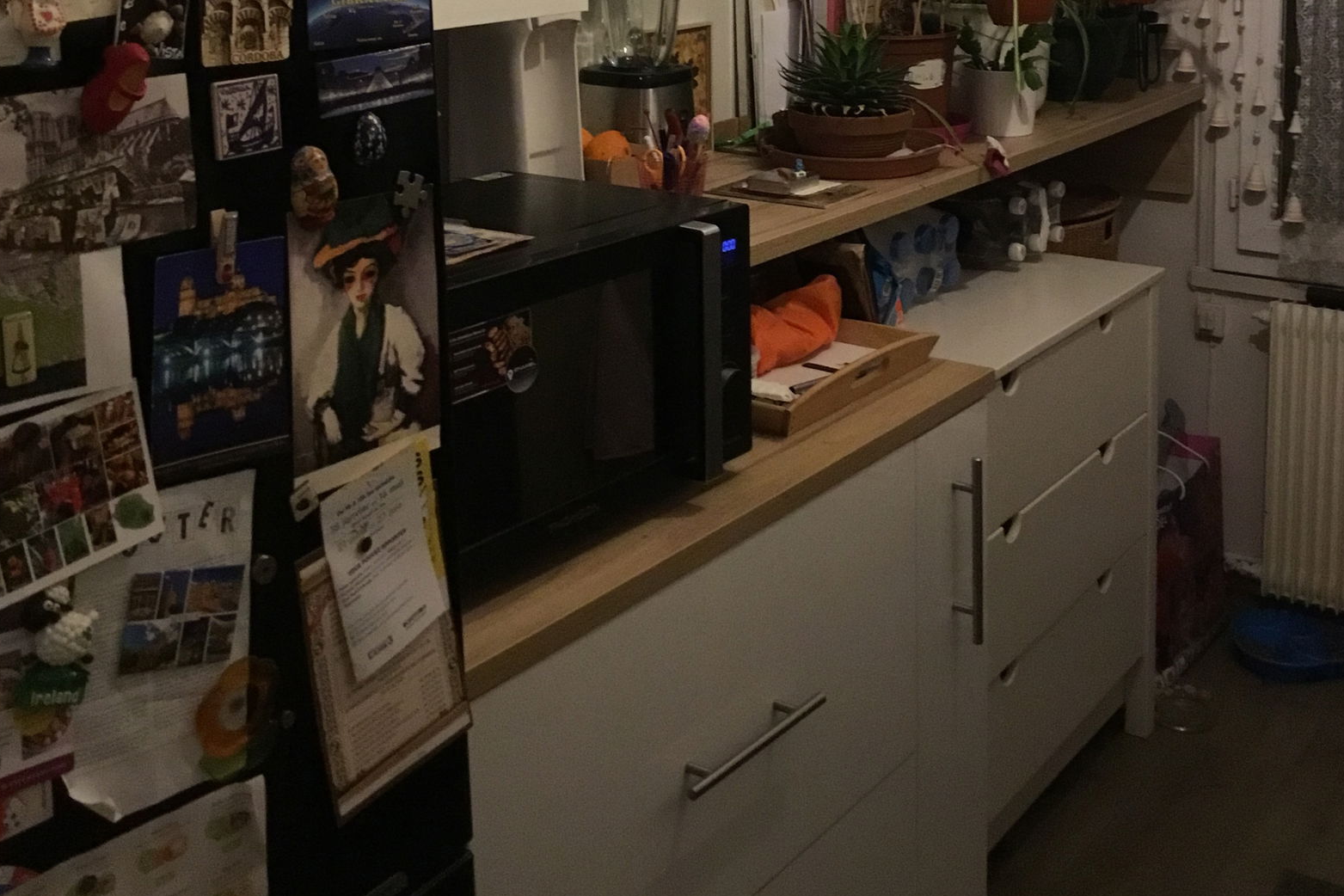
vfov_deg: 29.0
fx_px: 1643
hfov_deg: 44.5
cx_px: 675
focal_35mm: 44
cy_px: 57
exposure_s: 1/17
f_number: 2.4
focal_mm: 3.3
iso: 200
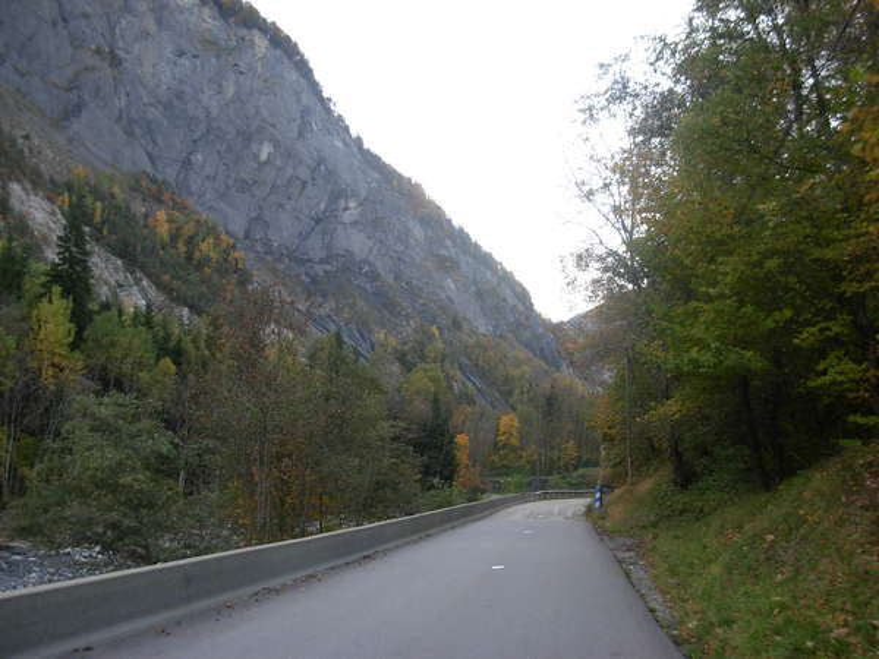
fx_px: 965
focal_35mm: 38
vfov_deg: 37.7
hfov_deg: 49.0
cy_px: 330
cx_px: 440
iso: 79
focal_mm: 6.3
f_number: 2.9
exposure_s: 1/64
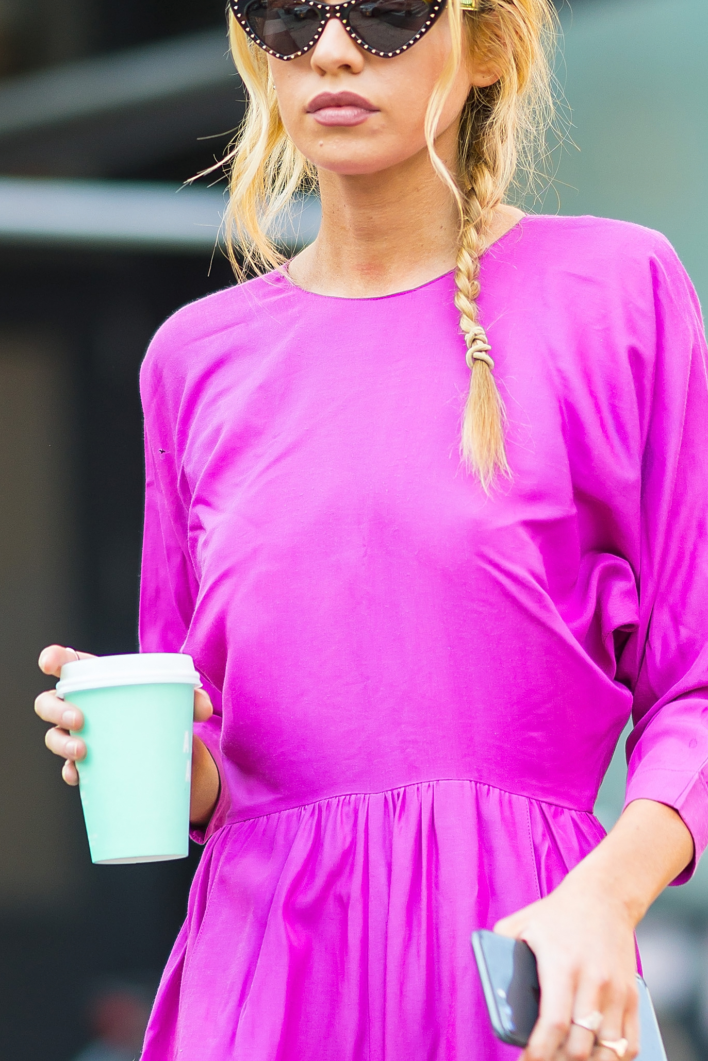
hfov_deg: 7.4
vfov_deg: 11.1
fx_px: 5456
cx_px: 434
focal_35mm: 185
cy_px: 509
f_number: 1.4
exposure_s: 1/640
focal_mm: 85
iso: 160
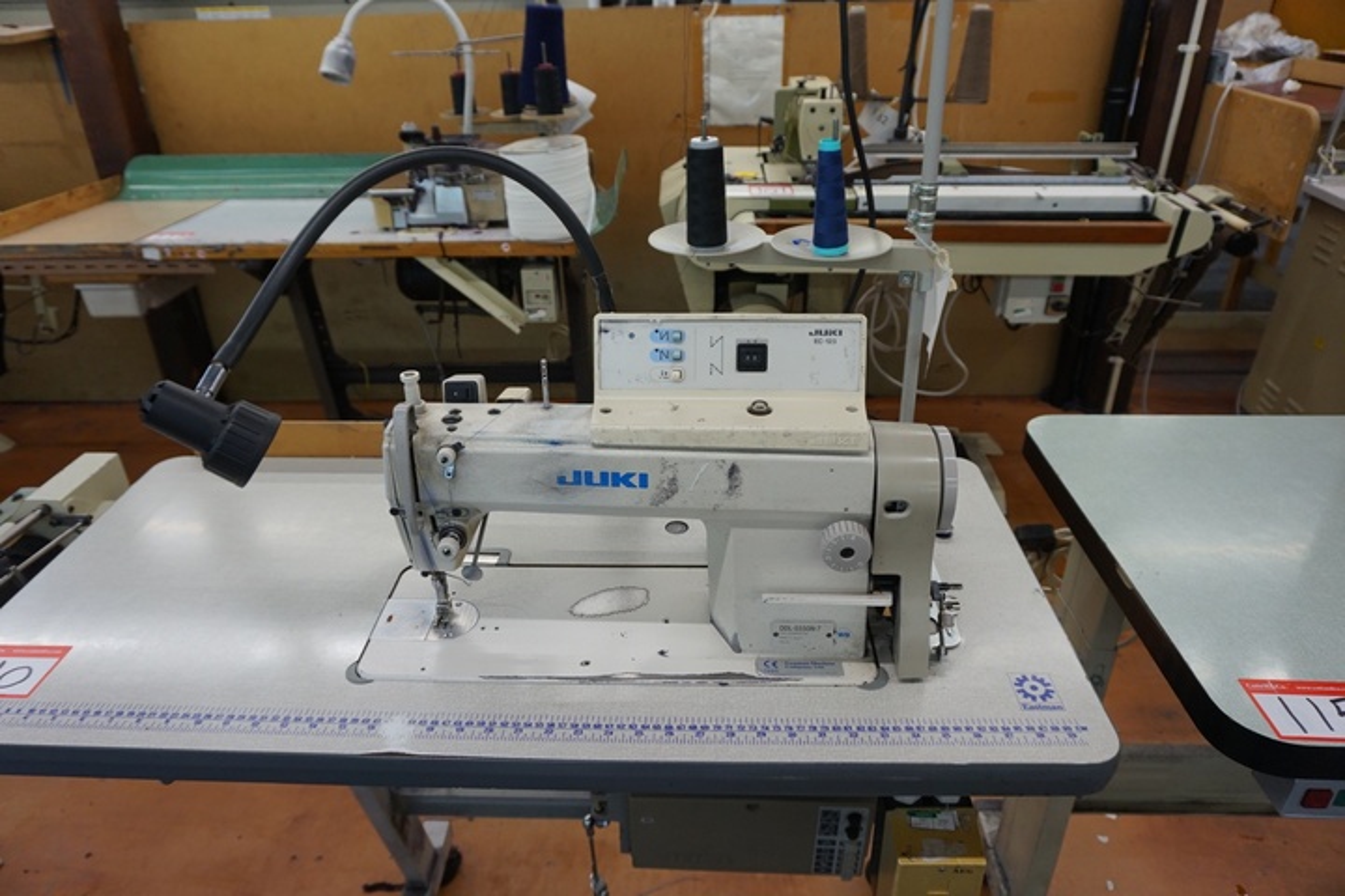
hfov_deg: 73.7
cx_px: 672
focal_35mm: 24
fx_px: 897
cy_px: 448
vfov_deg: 53.1
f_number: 4
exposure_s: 1/160
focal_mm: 16
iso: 500
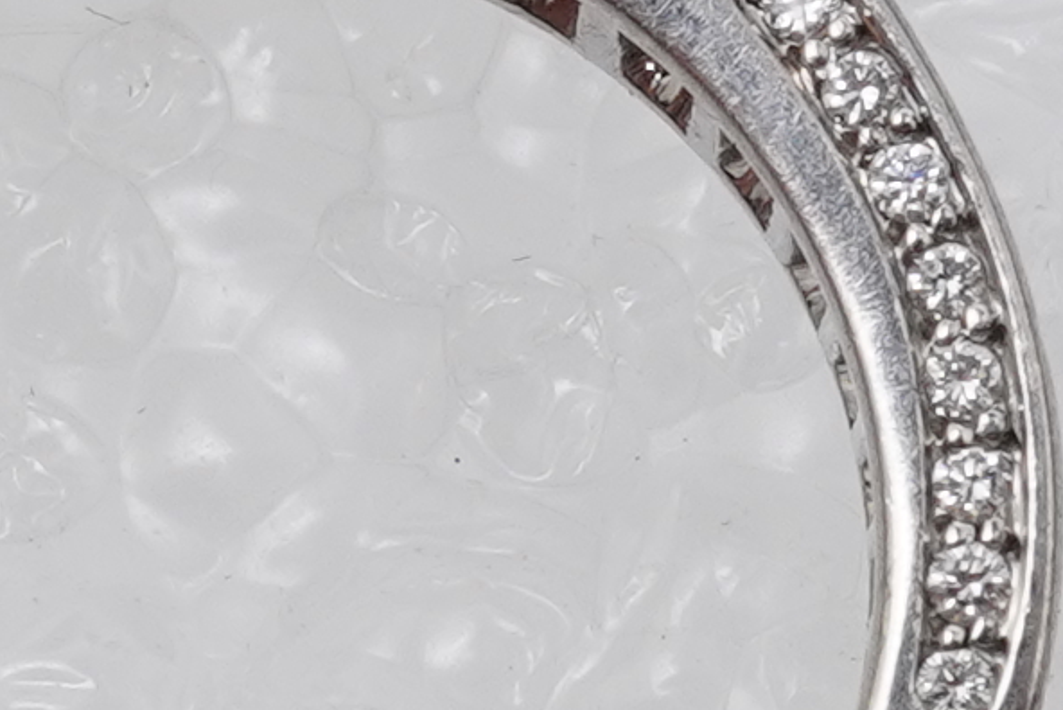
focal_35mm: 299
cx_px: 162
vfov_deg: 4.6
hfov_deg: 6.9
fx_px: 8830
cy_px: 370
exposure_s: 1/125
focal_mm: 30
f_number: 22
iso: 500
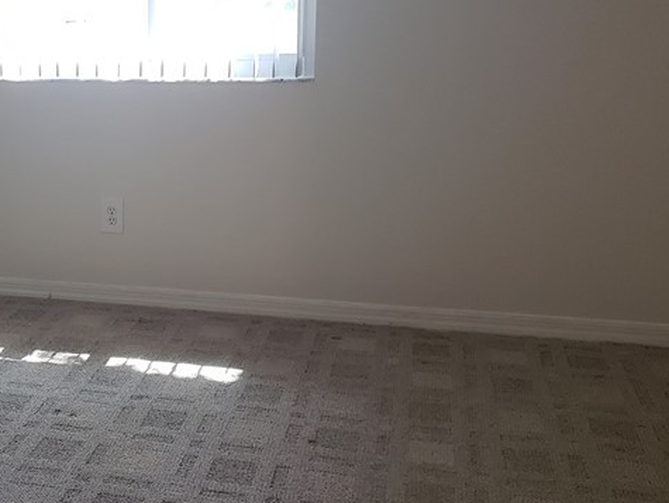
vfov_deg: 26.0
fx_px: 1083
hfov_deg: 32.4
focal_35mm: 56
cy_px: 180
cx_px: 49
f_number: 2.4
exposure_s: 1/40
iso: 320
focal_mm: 4.3
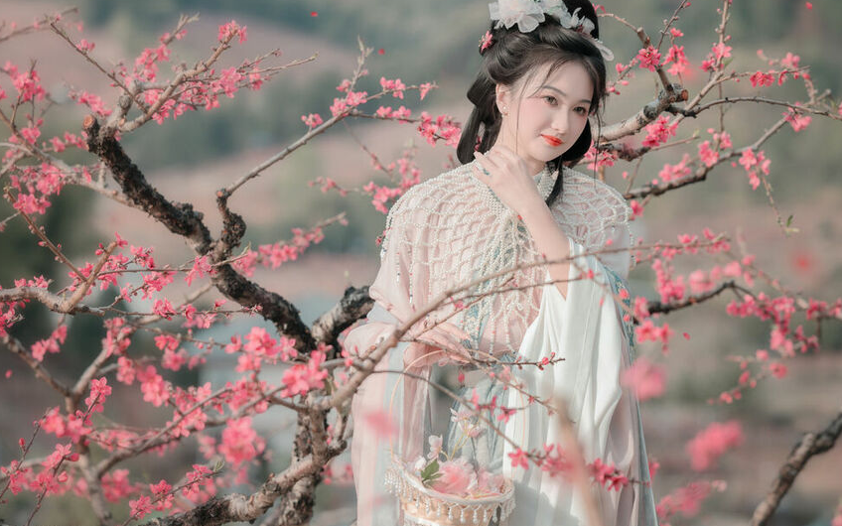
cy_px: 285
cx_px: 388
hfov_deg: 15.5
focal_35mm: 135
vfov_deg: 9.7
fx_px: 3098
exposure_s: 1/500
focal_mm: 108
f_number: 2.8
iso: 50
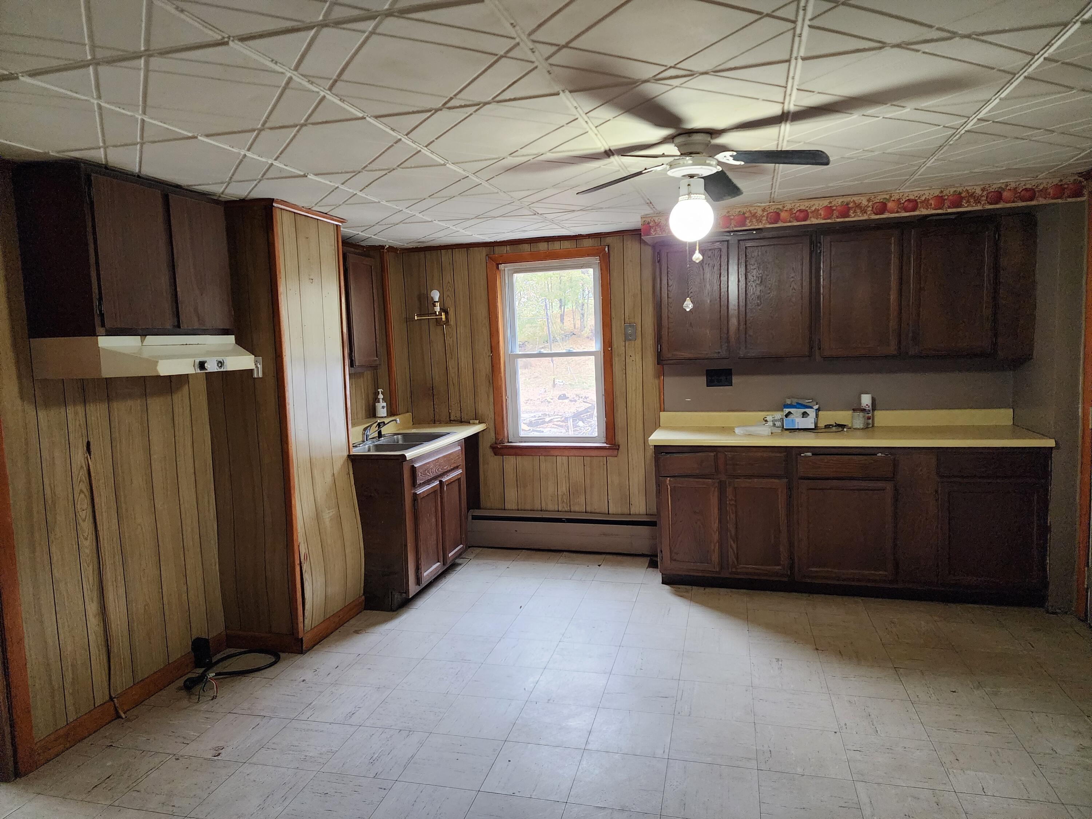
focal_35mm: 23
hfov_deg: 73.9
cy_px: 410
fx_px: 726
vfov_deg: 58.9
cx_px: 546
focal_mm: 6.4
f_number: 1.8
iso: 800
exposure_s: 1/120
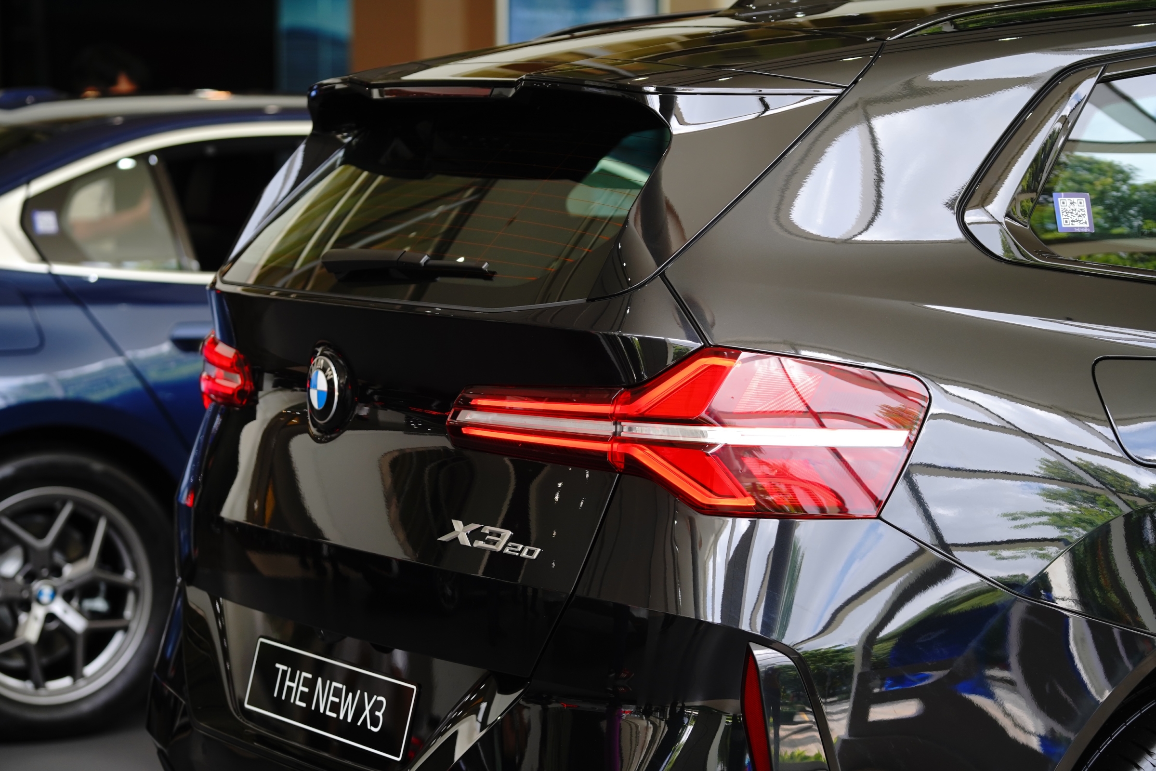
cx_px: 578
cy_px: 386
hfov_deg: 18.9
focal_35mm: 108
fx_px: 3468
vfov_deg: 12.7
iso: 250
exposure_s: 1/125
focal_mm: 108
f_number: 4
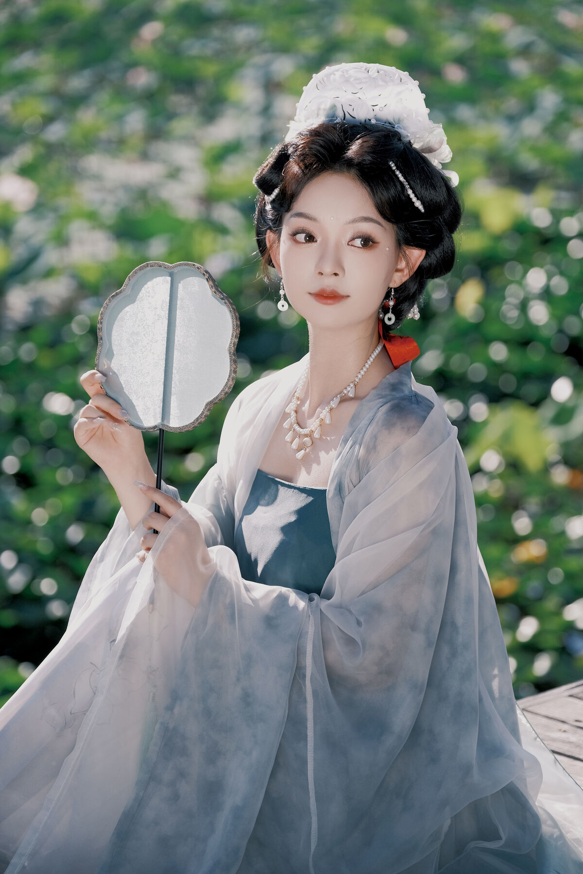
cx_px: 292
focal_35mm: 142
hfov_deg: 9.7
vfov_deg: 14.4
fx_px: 3449
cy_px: 437
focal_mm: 94.5
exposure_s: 1/2000
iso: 250
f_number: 2.8
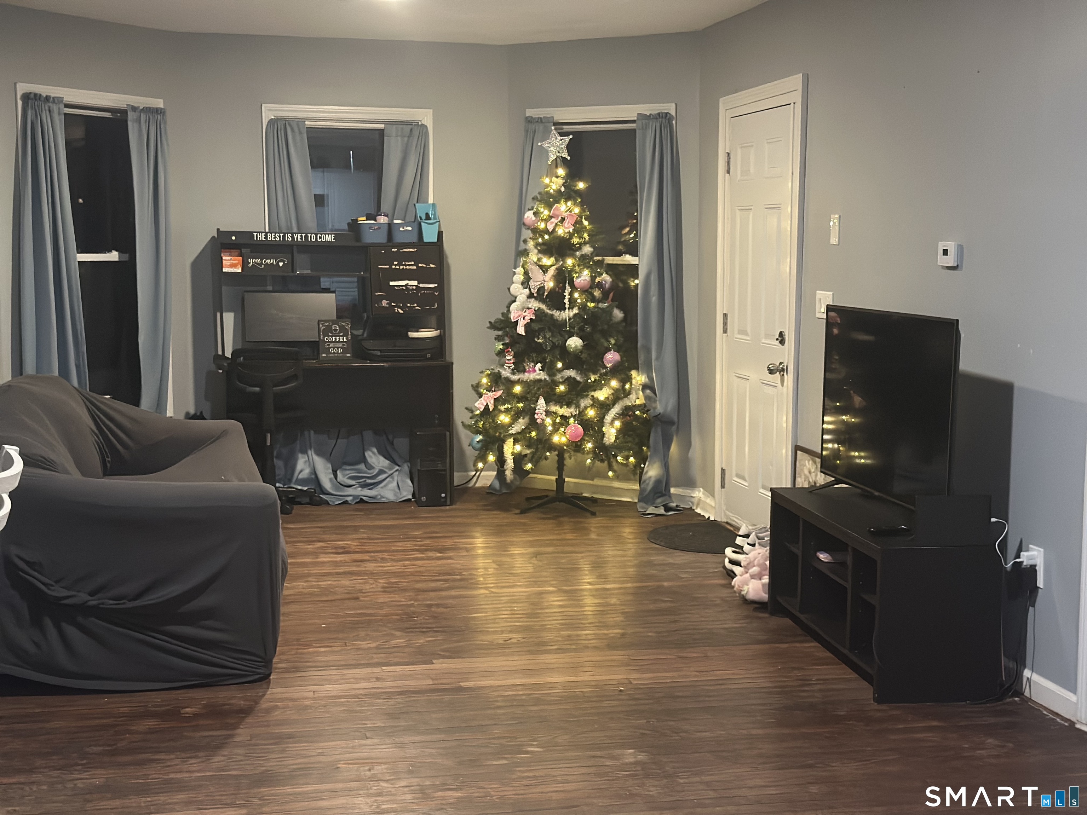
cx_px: 544
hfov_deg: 39.7
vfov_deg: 30.3
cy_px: 408
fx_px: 1507
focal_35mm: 48
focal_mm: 6.86
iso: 640
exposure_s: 1/30
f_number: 1.78
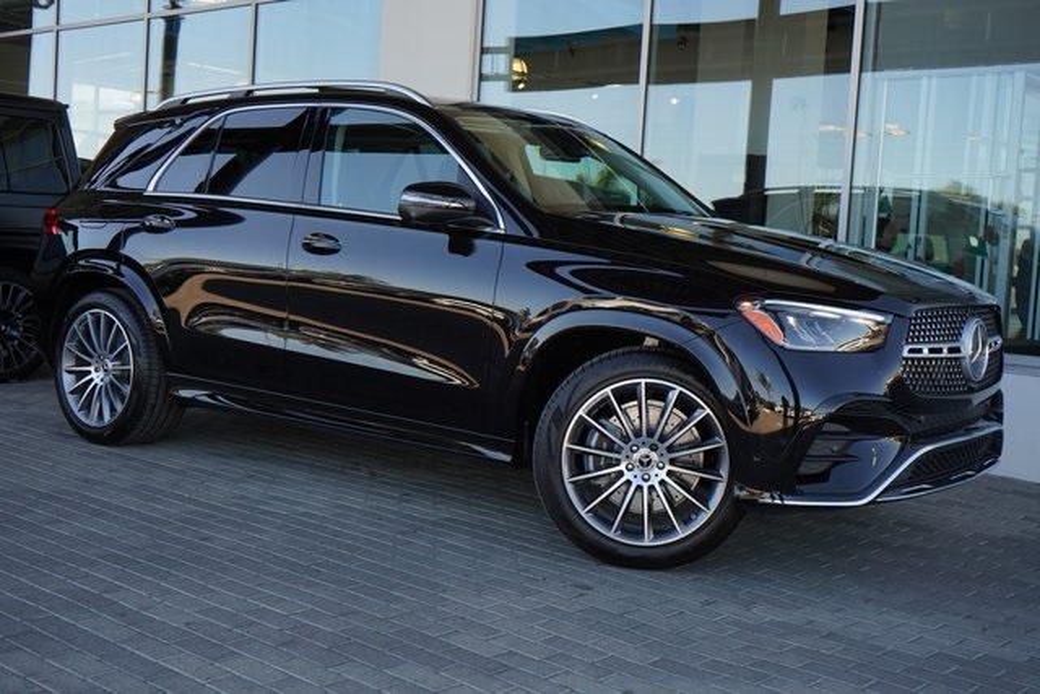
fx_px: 1185
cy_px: 347
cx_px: 520
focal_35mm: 41
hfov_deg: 47.4
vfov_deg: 32.6
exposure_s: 1/500
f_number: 8
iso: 1000
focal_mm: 41
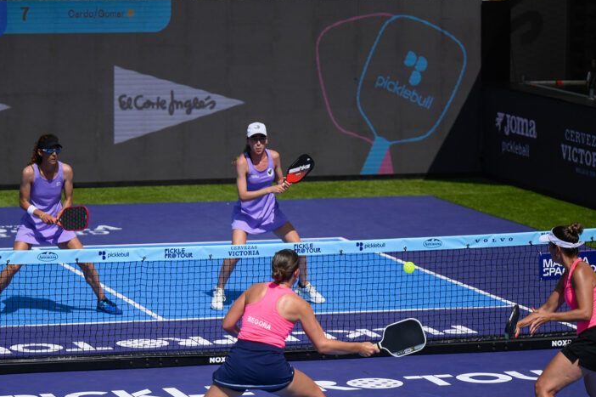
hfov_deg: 11.8
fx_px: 2895
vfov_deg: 7.8
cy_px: 265
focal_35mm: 175
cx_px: 251
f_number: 2.8
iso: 160
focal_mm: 120
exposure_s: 1/8000
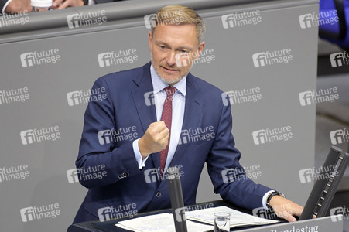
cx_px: 174
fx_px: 4262
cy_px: 116
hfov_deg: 4.7
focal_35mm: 440
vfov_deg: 3.1
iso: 8000
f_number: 5.6
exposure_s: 1/400
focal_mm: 440
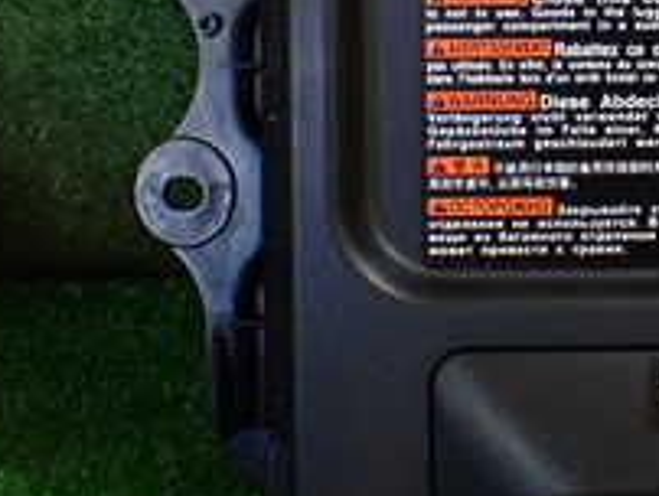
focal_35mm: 89
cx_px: 721
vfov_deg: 16.3
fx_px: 1696
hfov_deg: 20.9
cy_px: 20
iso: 500
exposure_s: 1/125
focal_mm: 5.4
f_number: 2.3
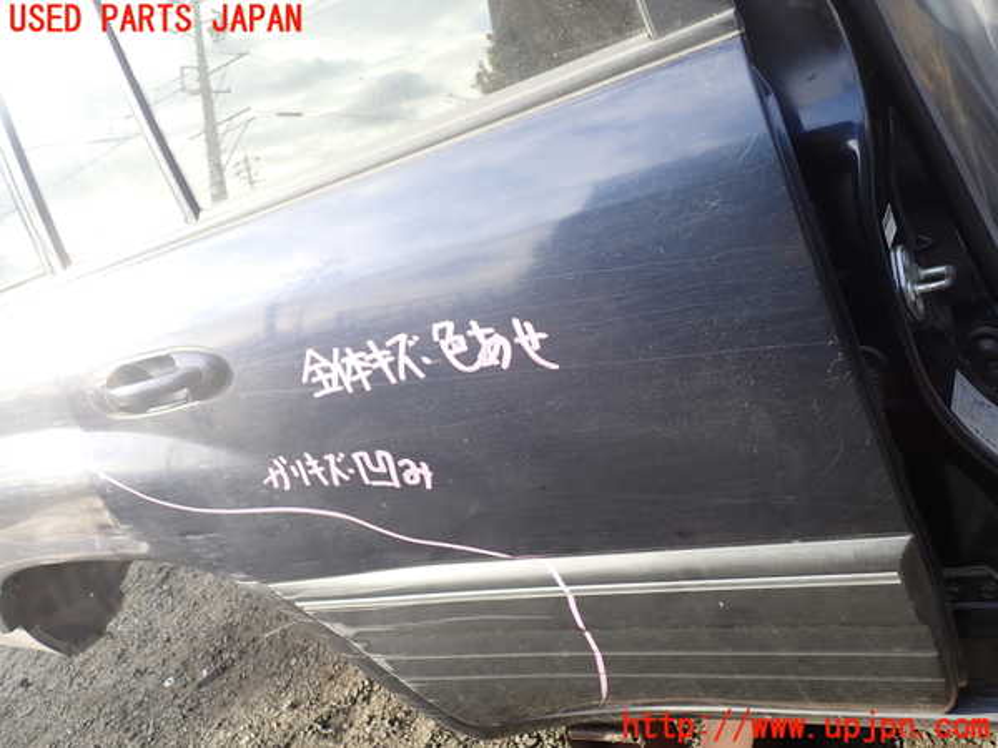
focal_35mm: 30
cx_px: 499
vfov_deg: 46.8
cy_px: 374
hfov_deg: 60.0
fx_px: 865
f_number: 3.2
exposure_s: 1/160
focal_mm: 5.4
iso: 100
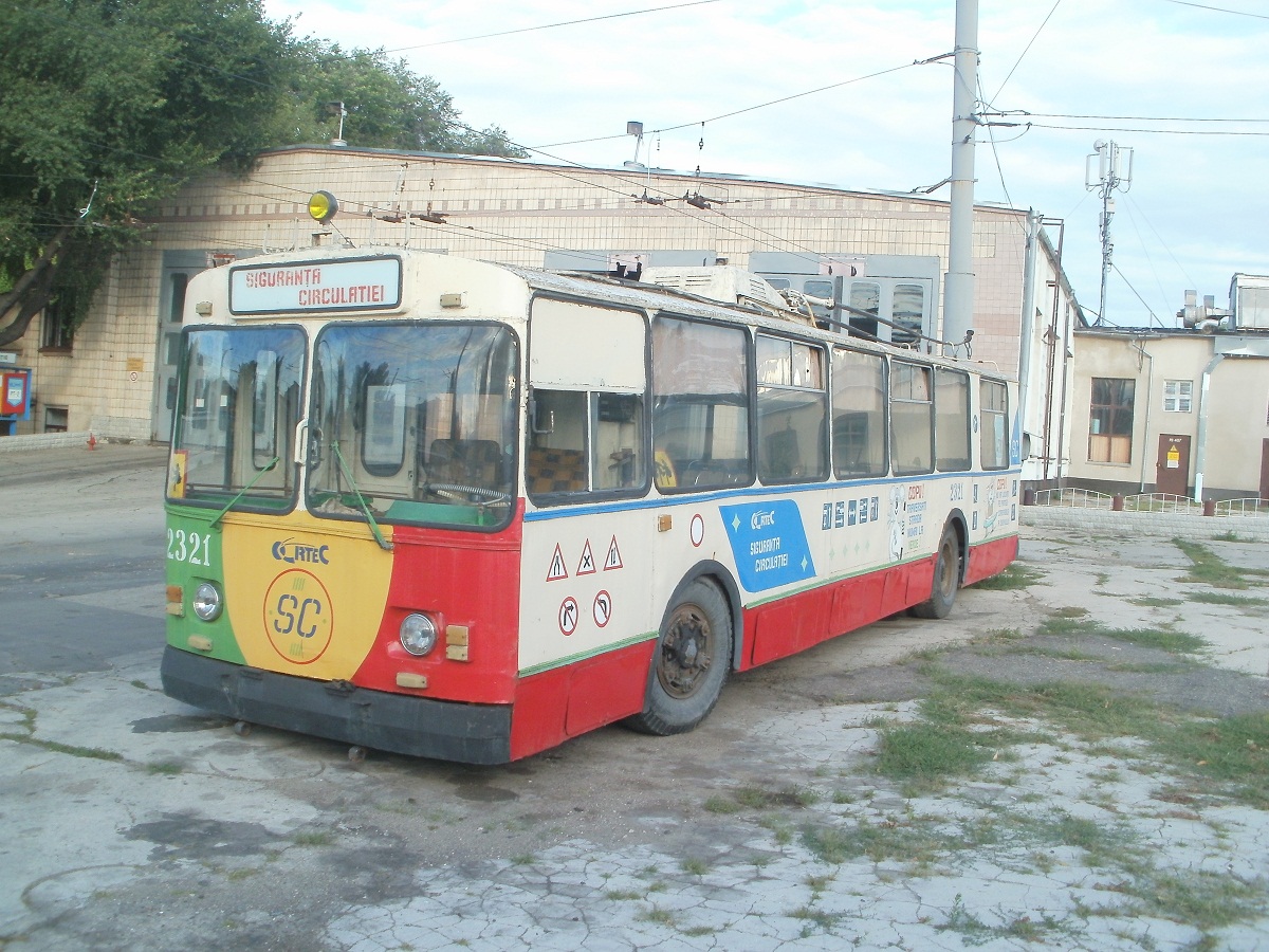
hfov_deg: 51.4
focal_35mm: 36
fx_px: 1320
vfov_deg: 39.7
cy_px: 476
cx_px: 634
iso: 100
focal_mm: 6.3
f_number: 5.6
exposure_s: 1/80
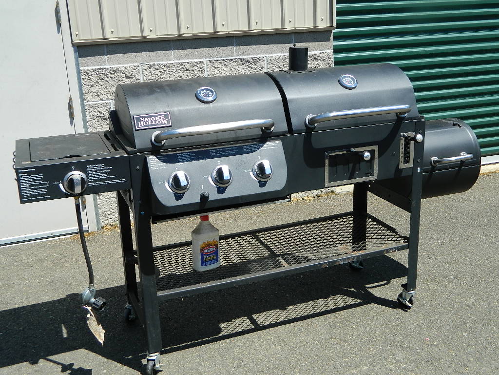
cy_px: 188
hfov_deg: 45.8
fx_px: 591
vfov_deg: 35.1
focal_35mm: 41
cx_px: 250
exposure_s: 1/640
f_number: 3.5
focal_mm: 7.3
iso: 80
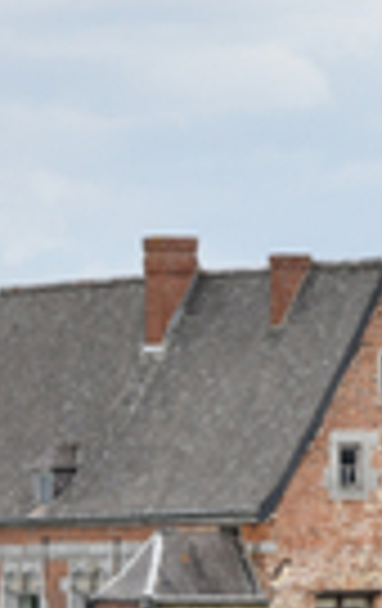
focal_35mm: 452
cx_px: 301
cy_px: 835
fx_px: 7489
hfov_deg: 2.9
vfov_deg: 4.6
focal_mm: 100
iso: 320
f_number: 8
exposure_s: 1/250
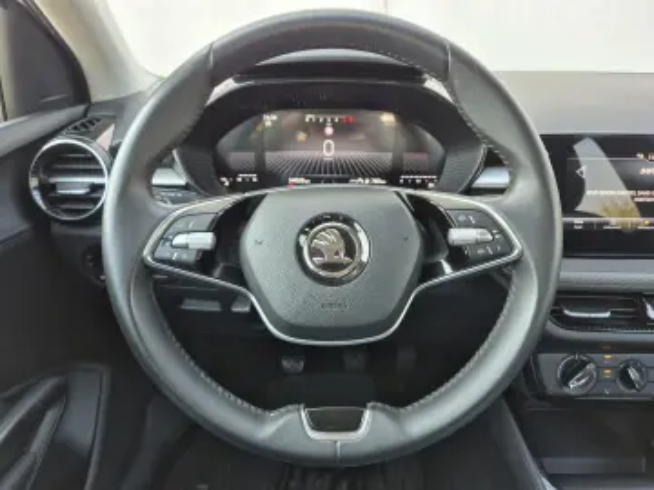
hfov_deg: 73.9
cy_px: 245
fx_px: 435
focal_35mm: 23
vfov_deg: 58.9
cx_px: 327
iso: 200
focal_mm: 5.4
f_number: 1.8
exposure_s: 1/180
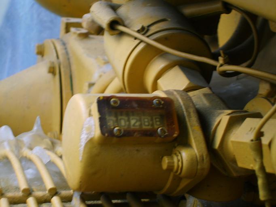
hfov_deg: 24.1
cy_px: 104
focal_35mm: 81
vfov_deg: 18.2
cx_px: 138
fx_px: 646
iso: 59
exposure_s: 1/60
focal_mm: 13.7
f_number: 4.2
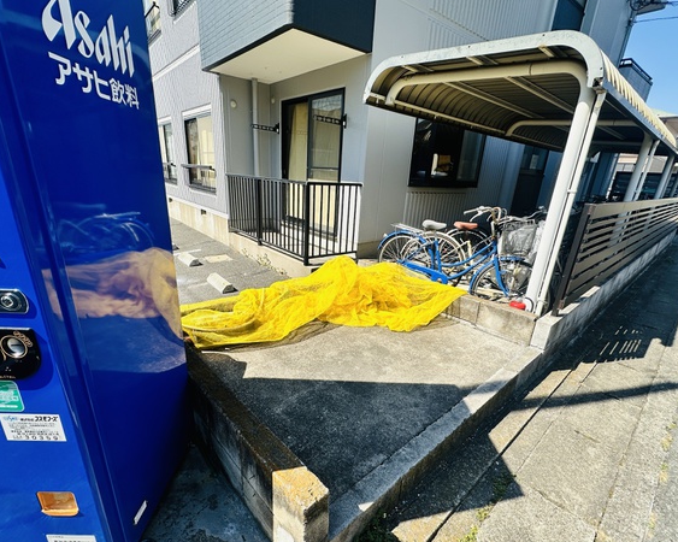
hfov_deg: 89.7
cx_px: 337
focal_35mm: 17
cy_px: 297
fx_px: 341
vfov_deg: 76.7
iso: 40
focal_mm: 2.22
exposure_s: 1/1401
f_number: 2.2
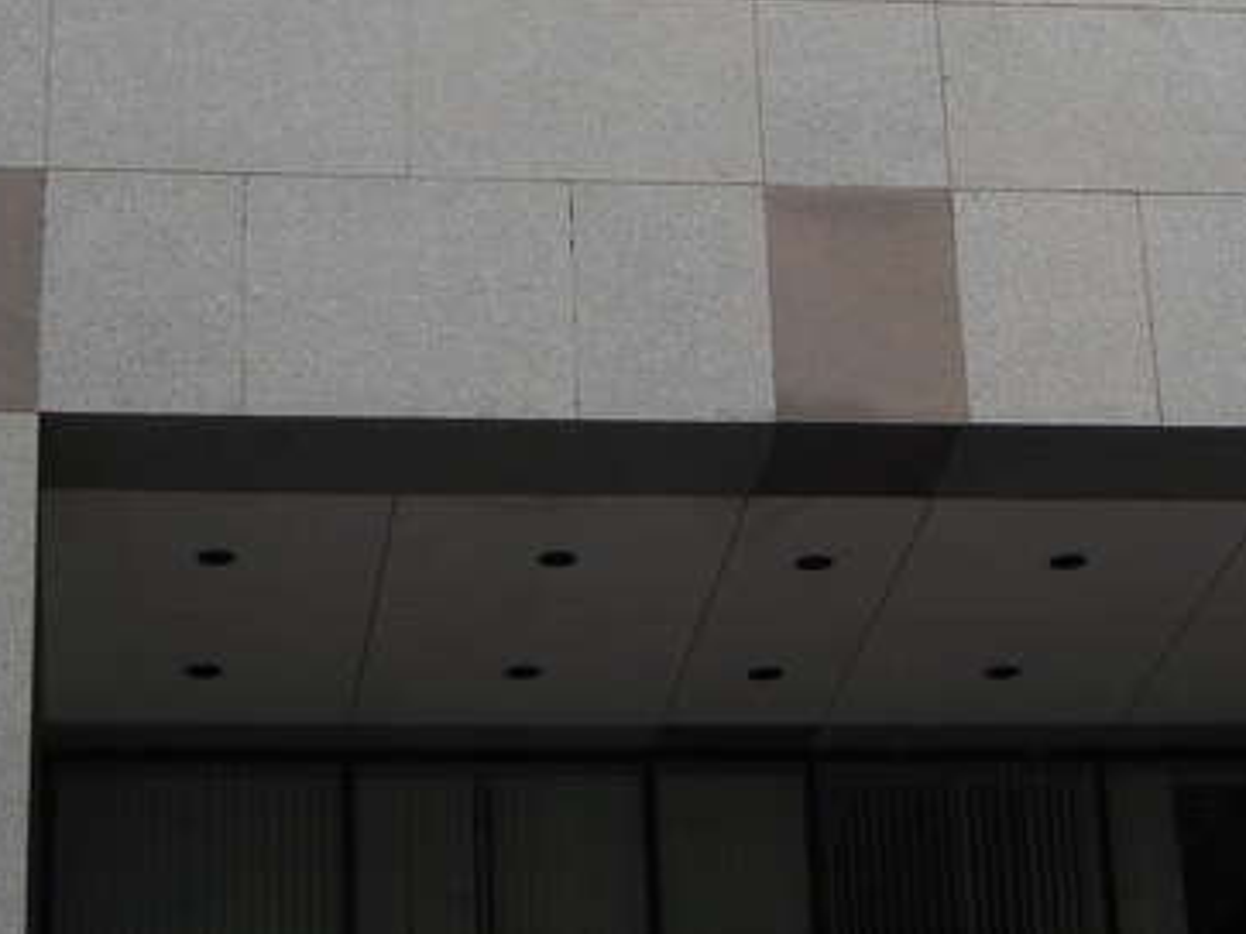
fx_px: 4282
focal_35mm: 119
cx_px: 831
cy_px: 34
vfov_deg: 12.3
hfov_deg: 16.5
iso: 64
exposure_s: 1/272
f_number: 3.3
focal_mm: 8.85
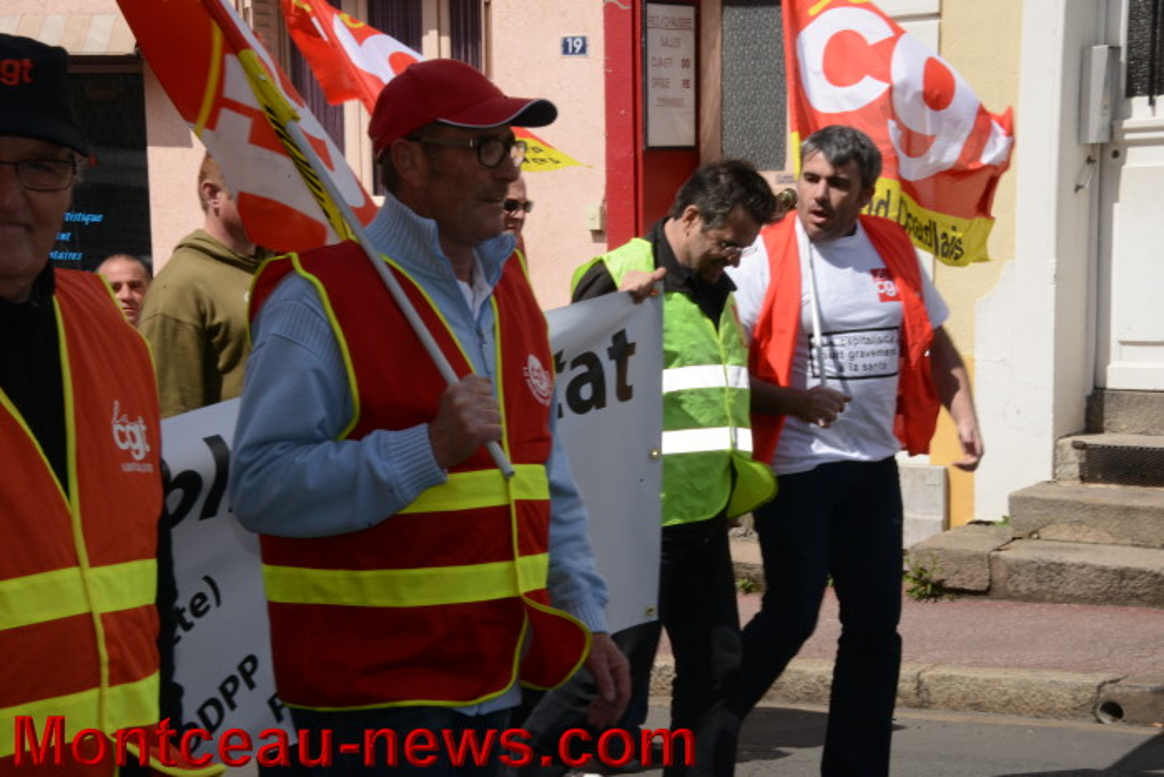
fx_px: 2652
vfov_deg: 16.7
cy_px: 388
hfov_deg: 24.8
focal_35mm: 82
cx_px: 582
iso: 1250
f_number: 32
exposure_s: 1/250
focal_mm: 82
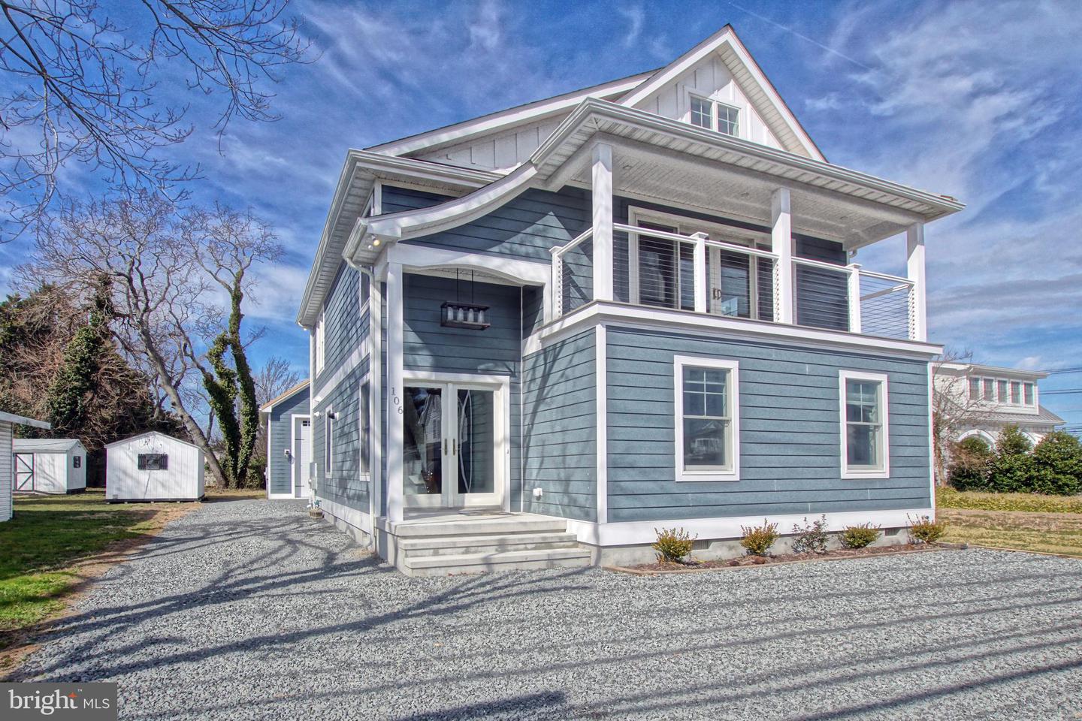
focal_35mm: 15
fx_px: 451
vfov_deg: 77.3
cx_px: 541
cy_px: 360
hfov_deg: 100.4
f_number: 8
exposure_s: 1/320
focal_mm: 10
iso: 100
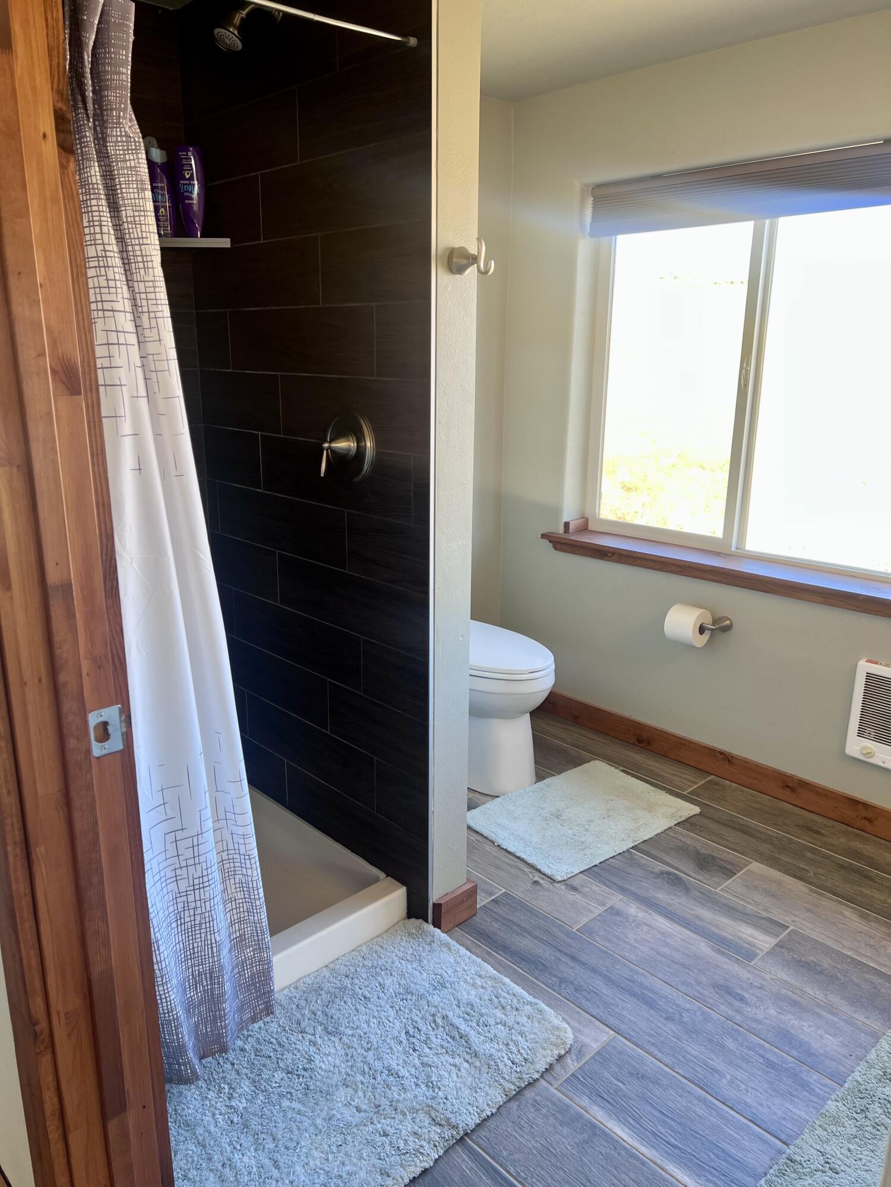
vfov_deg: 67.3
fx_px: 892
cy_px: 594
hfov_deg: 53.1
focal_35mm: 26
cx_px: 446
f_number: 1.5
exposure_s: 1/121
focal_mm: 5.7
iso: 64
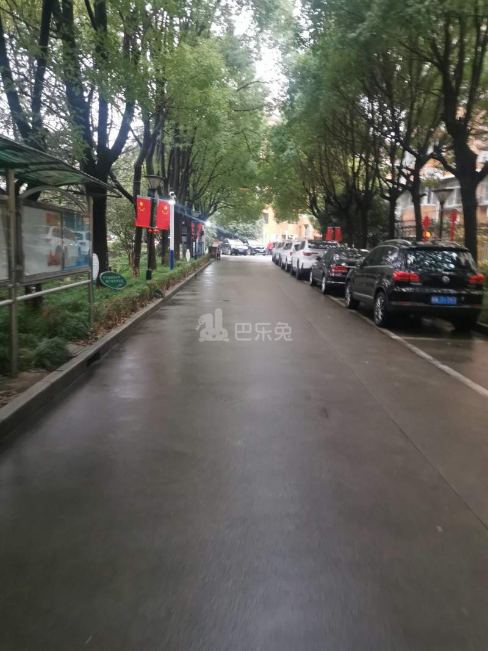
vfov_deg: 65.3
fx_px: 508
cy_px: 326
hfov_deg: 51.3
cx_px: 244
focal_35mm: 27
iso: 500
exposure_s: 1/33.3
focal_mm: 5.58
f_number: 1.8
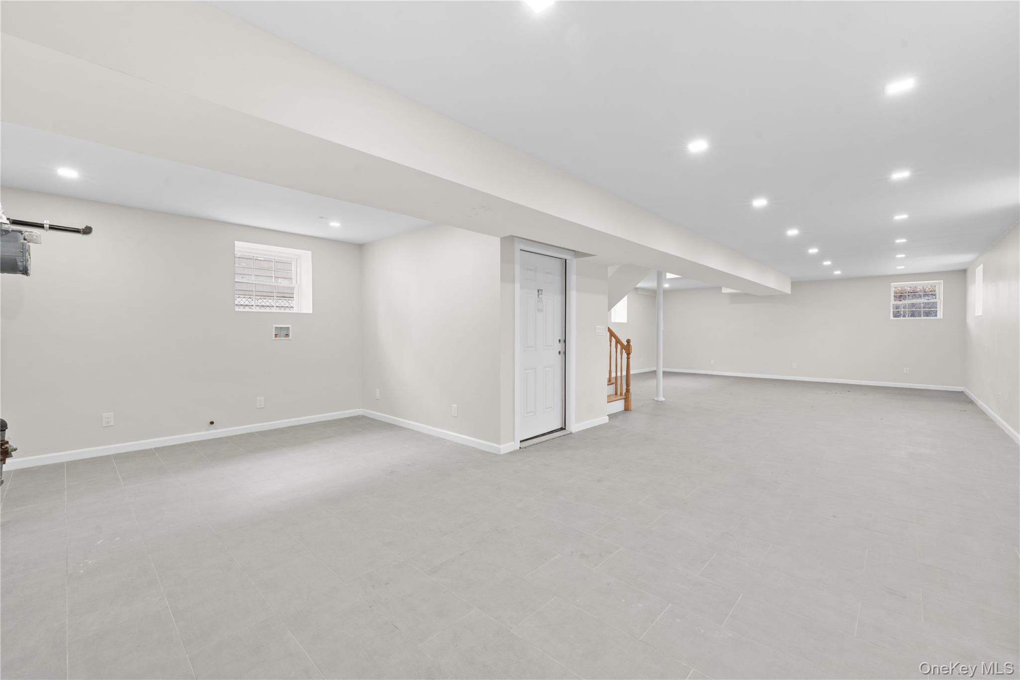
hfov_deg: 104.3
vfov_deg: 81.2
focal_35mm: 14
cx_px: 510
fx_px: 397
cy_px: 340
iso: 250
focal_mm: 14
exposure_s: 1/3
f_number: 10
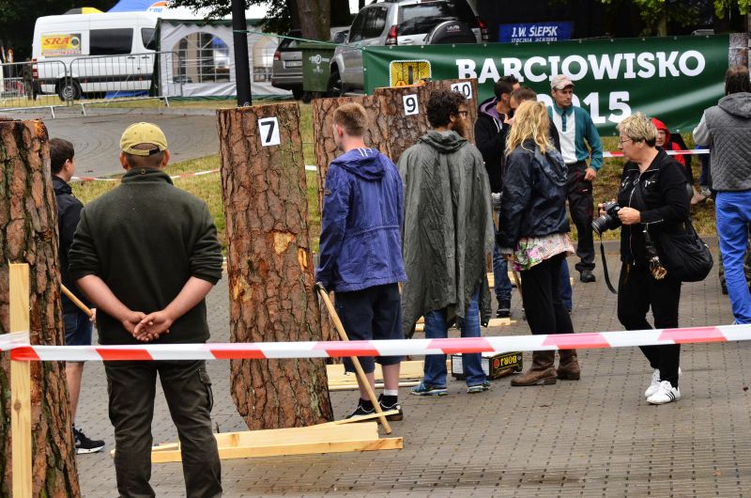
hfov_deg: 15.2
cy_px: 249
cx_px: 376
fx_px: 2811
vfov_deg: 10.1
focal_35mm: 135
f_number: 11
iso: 1600
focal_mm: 90
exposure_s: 1/500
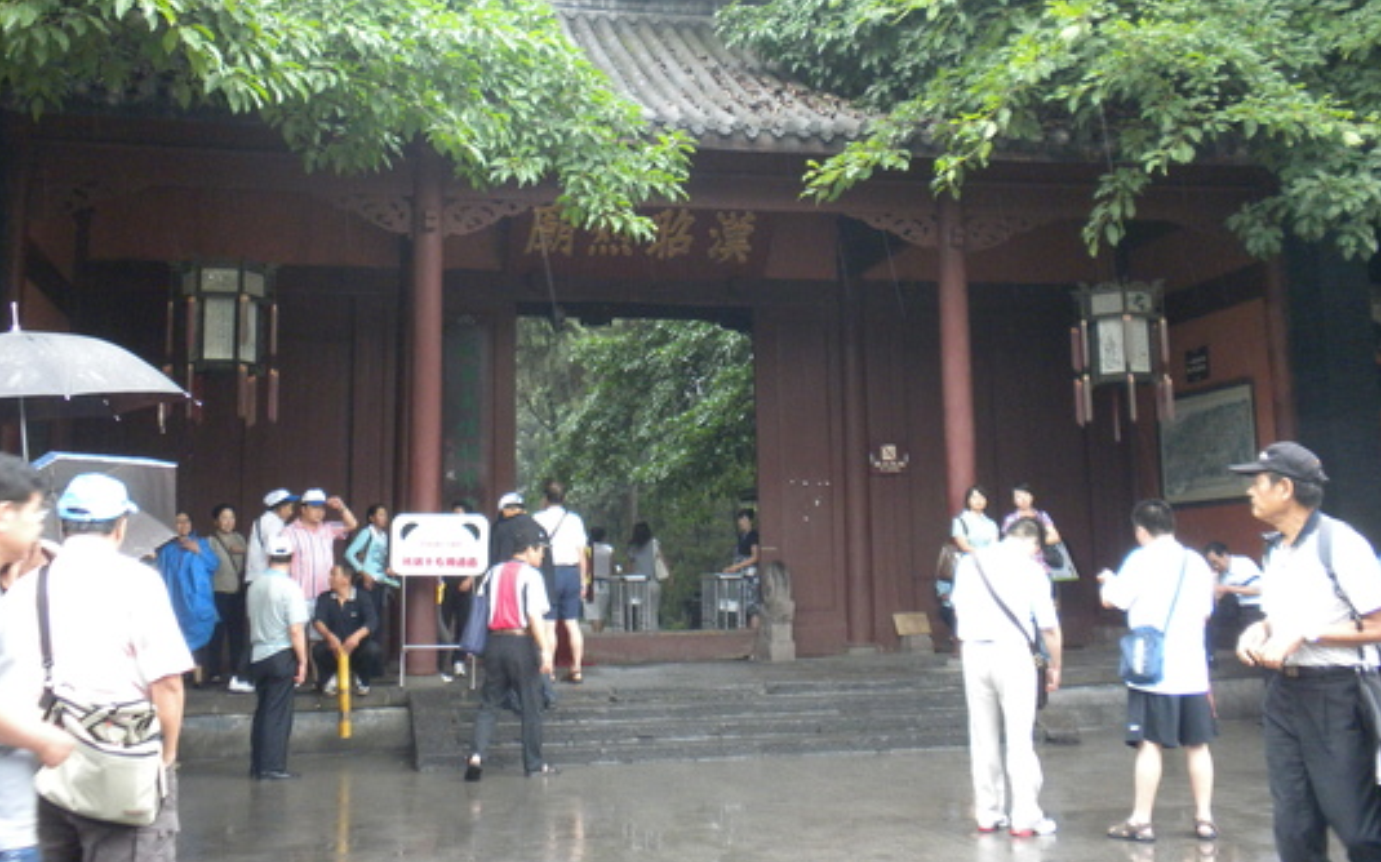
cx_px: 679
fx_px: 1655
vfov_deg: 29.0
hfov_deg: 45.3
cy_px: 305
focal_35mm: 44
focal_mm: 6.6
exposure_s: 1/58
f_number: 3.5
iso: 335
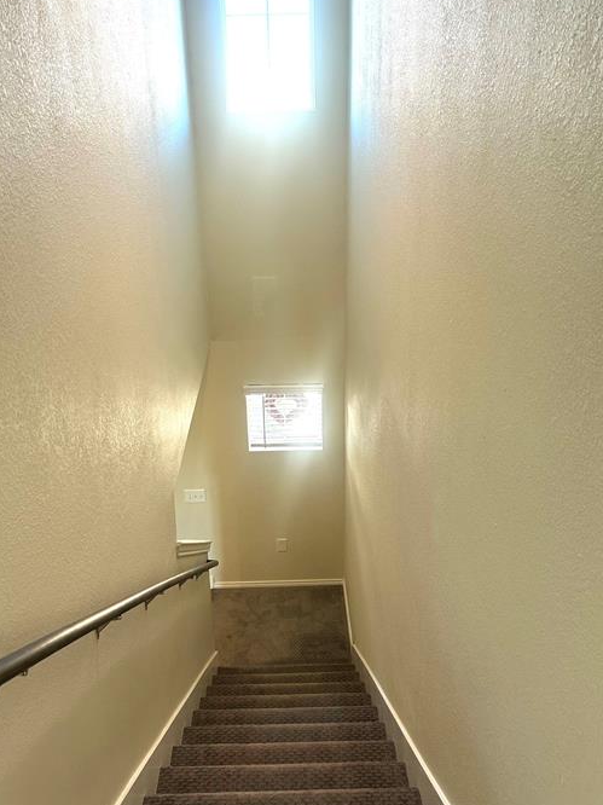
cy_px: 349
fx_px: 697
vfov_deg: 59.8
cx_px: 284
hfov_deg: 46.7
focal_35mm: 30
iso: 100
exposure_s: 1/120
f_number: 1.5
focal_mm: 5.7
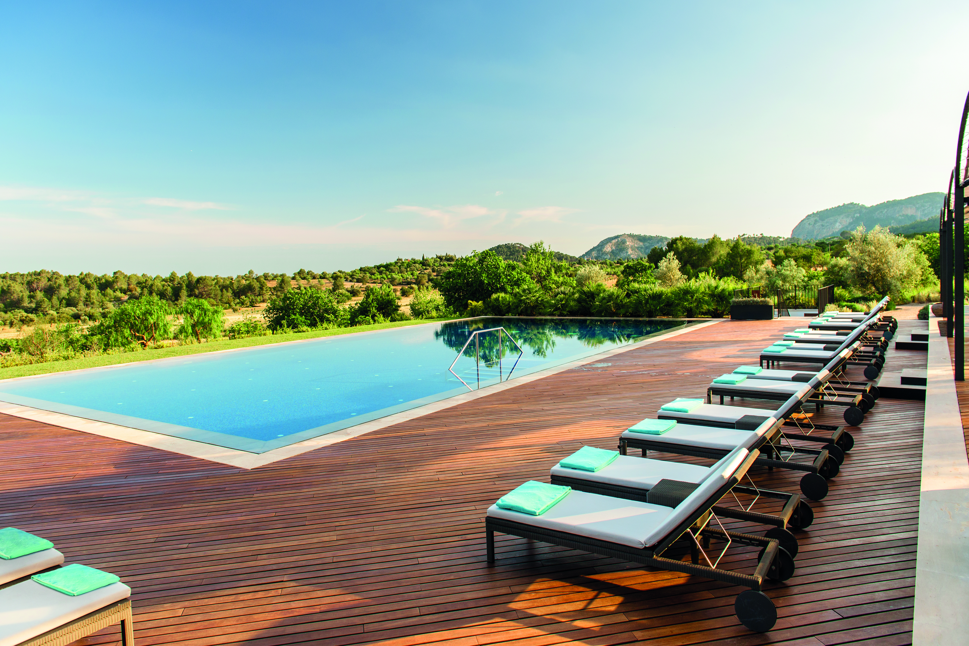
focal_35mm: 24
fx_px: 646
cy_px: 323
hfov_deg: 73.7
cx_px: 484
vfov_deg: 53.1
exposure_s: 1/100
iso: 200
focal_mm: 24
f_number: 5.6
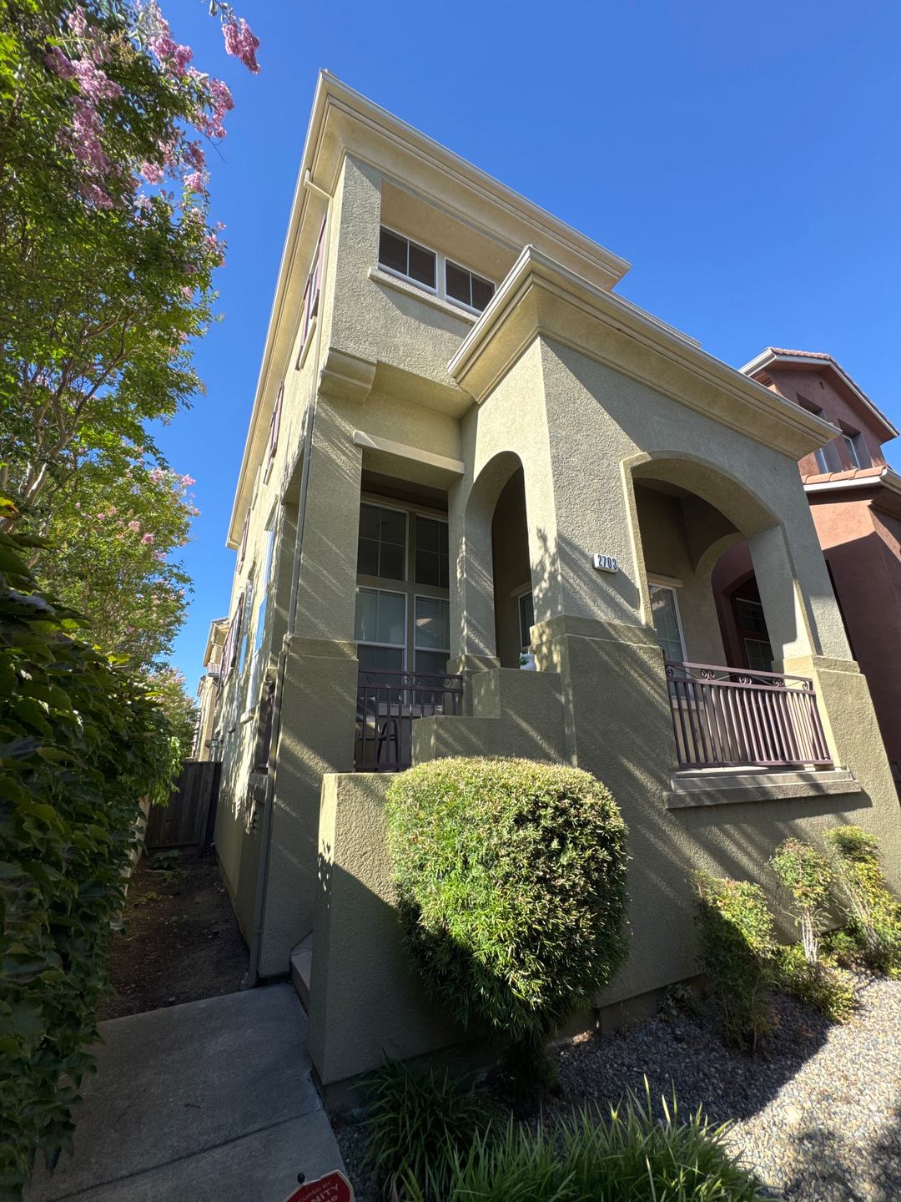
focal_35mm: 14
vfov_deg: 102.1
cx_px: 450
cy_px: 601
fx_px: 486
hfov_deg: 85.7
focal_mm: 2.22
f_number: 2.2
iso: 40
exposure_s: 1/488
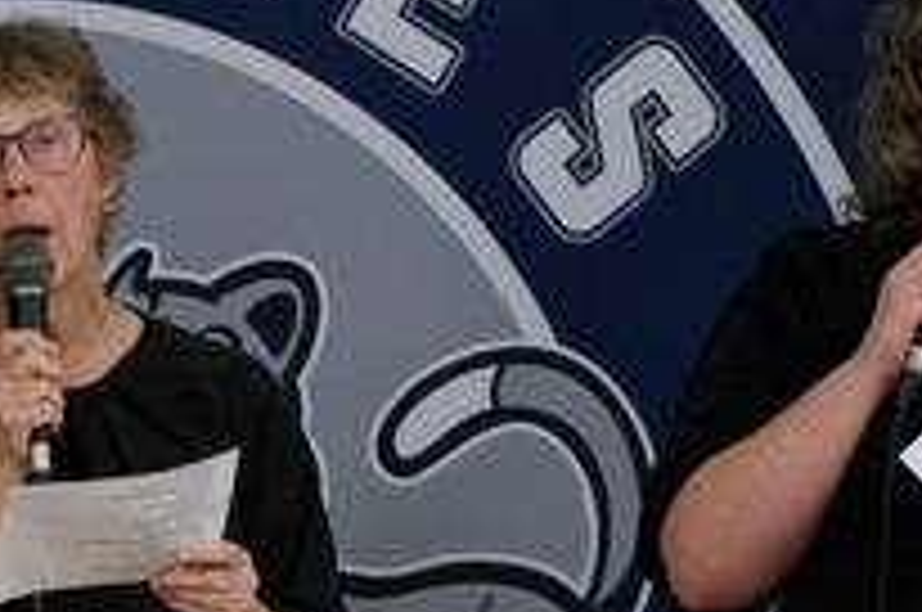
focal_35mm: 674
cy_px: 848
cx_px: -436
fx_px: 17235
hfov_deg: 3.1
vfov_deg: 2.0
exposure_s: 1/200
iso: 2500
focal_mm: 135
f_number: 2.8
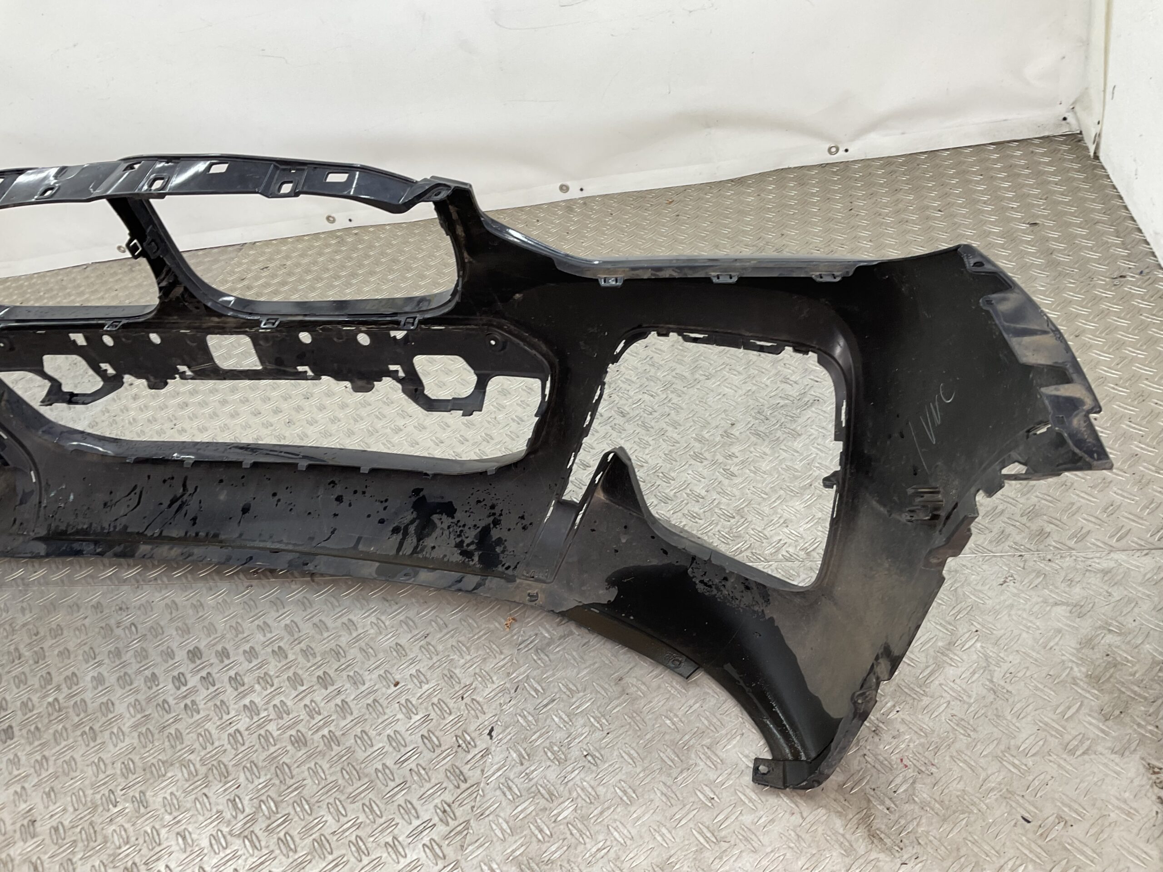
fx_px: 974
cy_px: 436
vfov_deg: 48.2
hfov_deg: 61.7
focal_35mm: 29
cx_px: 582
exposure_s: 1/100
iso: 25
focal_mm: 3
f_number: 1.8
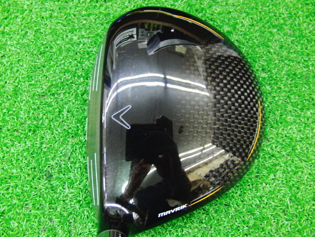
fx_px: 337
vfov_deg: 38.7
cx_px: 158
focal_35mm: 37
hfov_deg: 50.1
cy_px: 118
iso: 400
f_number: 3.6
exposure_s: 1/13
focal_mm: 6.42
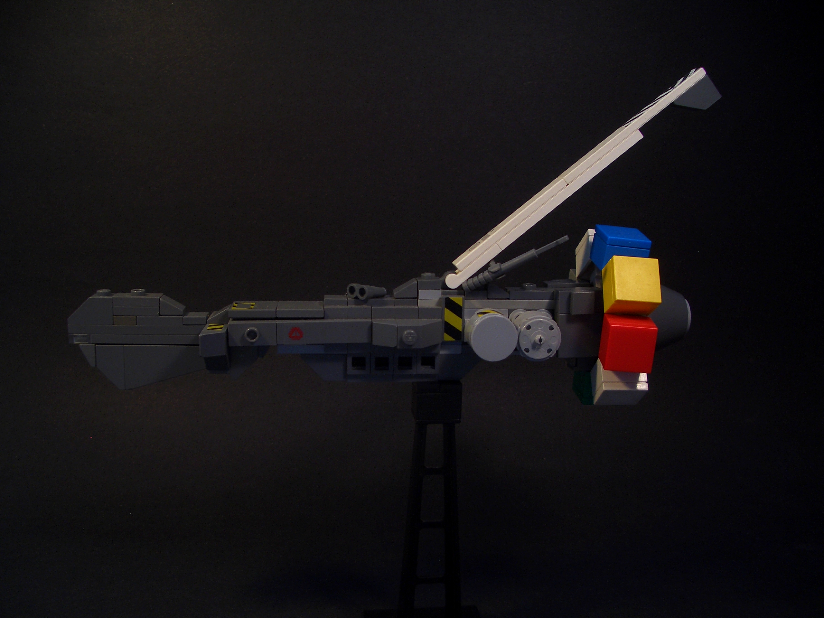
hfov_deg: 52.6
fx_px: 833
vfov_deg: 40.7
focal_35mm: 35
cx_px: 412
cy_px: 309
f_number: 2.6
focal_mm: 5.8
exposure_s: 1/30
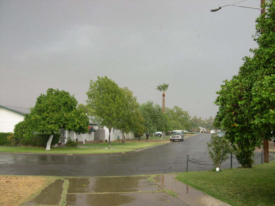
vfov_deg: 37.7
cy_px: 103
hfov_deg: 49.0
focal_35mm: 38
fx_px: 302
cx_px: 138
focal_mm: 8
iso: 100
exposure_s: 1/133
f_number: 2.8
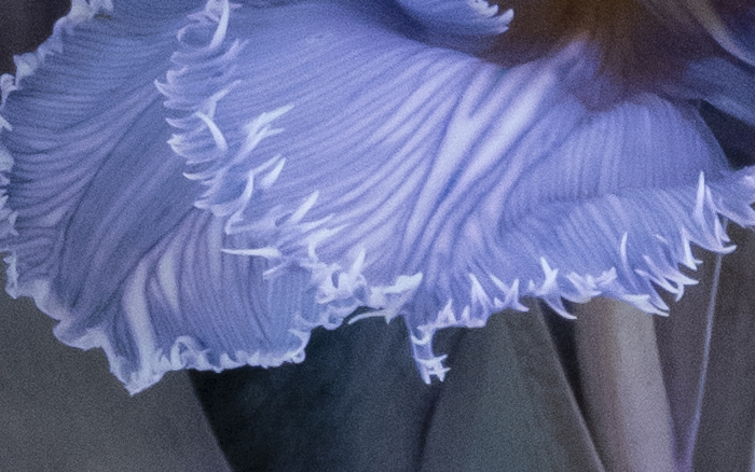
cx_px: 793
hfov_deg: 1.7
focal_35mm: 1222
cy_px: -29
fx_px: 25152
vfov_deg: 1.1
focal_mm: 56.08
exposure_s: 1/10
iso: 1600
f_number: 3.9
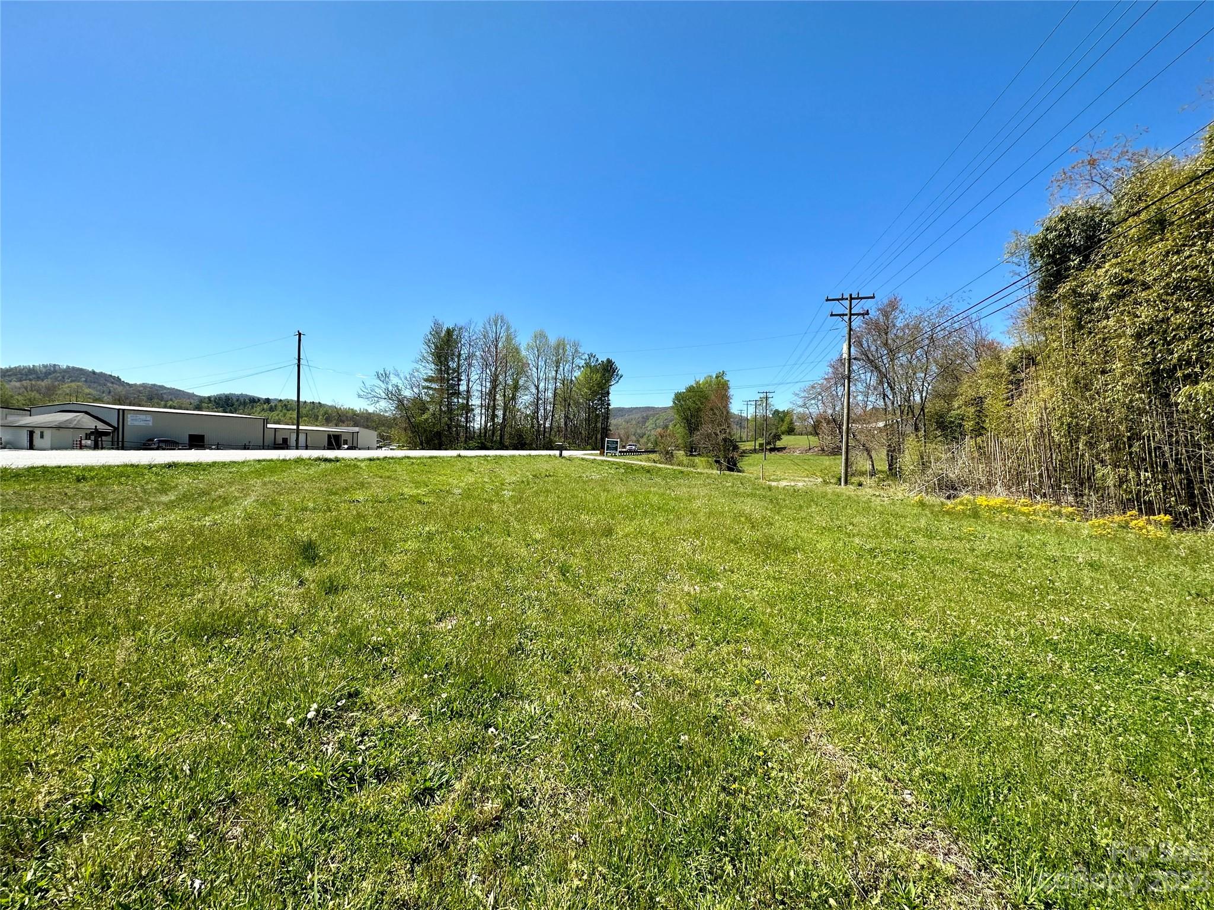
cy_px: 455
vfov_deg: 85.7
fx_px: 491
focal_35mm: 14
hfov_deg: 102.1
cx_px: 607
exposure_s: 1/1689
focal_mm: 2.22
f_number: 2.2
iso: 50
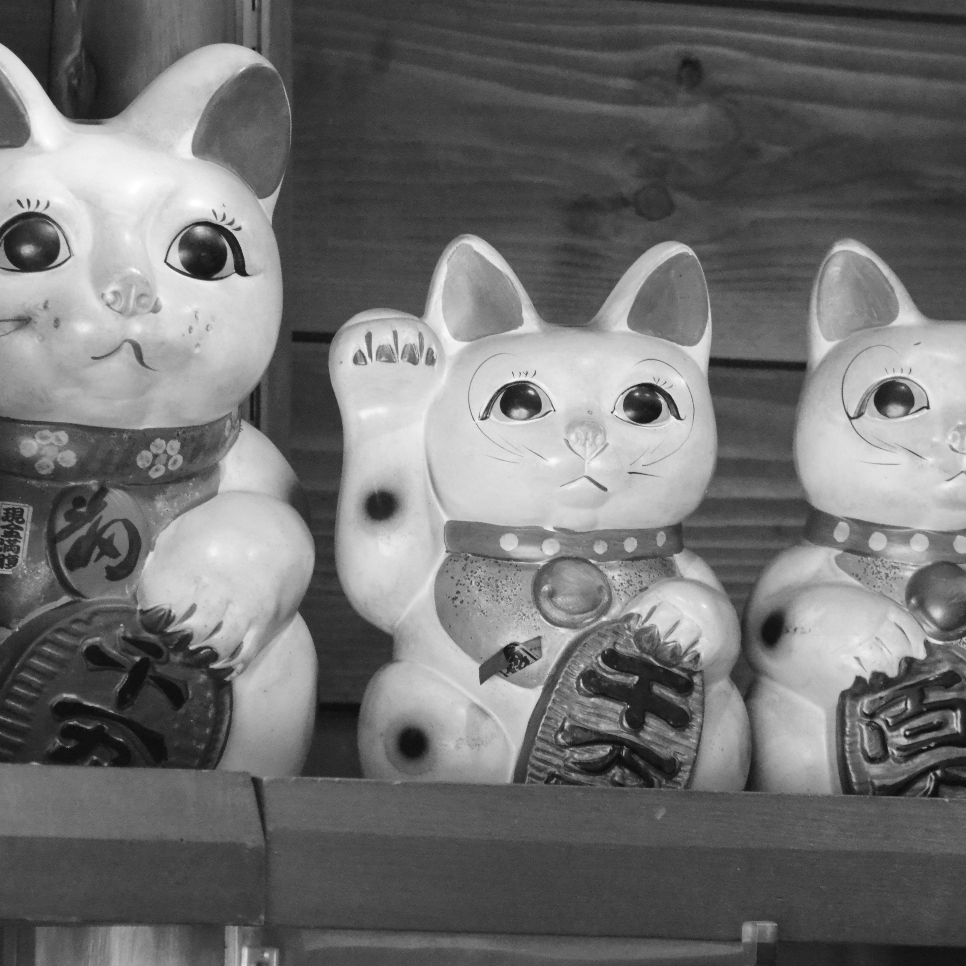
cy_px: 483
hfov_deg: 3.0
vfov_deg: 3.0
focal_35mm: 577
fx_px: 18217
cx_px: 573
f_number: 8
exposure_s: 1/250
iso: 6400
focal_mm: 300
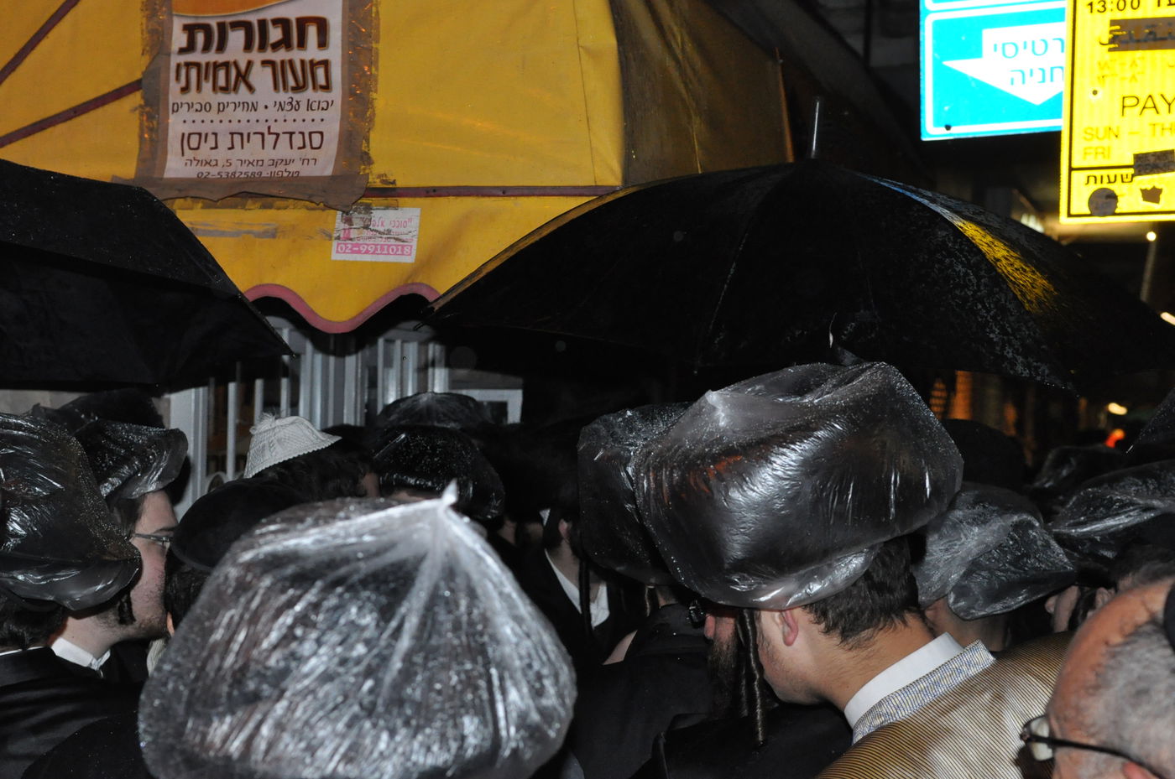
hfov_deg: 35.1
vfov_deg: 23.7
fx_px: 1858
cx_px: 588
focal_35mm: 57
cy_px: 390
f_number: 5
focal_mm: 38
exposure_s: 1/60
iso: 2000
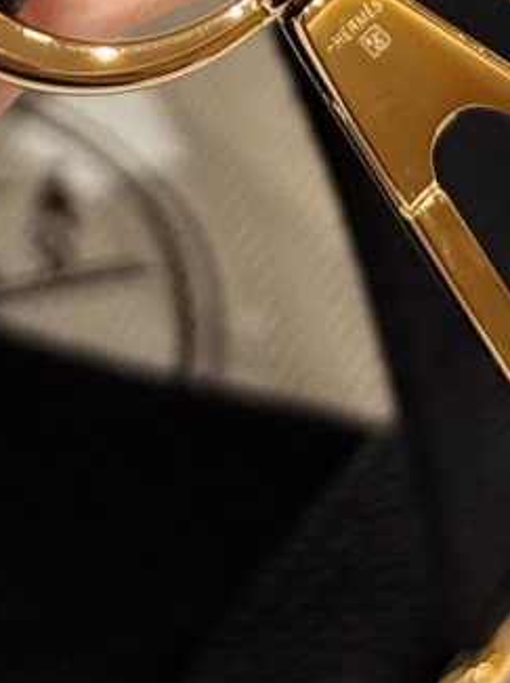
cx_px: 233
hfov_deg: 7.0
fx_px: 4192
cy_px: -322
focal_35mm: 213
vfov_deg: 9.1
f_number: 1.78
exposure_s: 1/100
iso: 80
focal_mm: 6.76
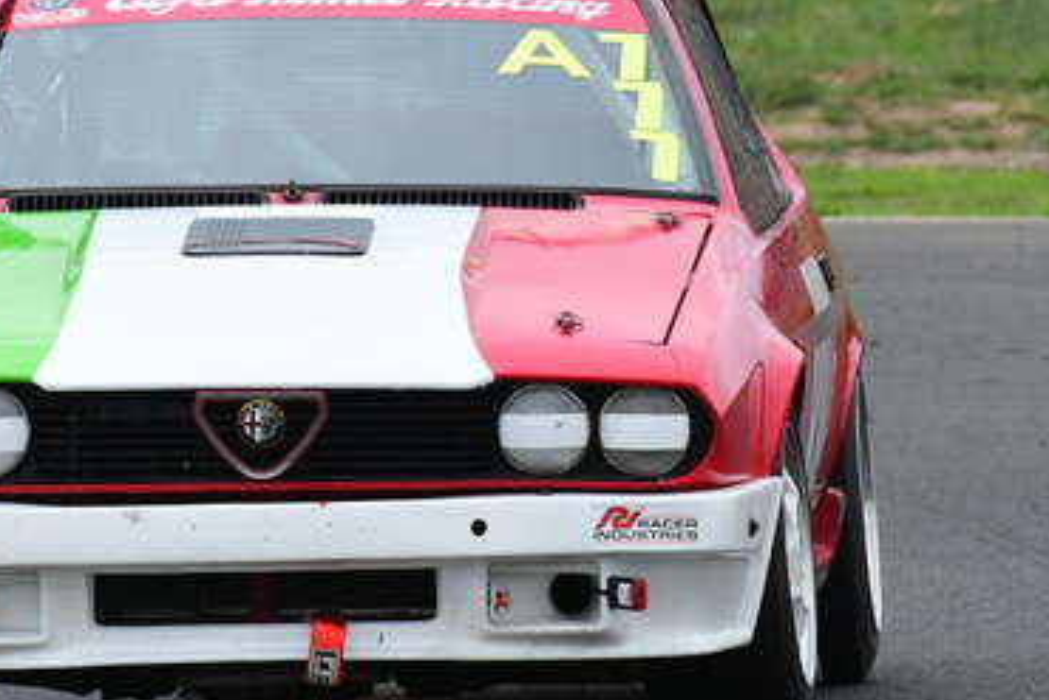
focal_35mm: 1621
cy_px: 164
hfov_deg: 1.3
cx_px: 196
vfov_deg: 0.8
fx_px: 47250
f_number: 11
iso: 1250
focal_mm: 500
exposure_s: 1/640
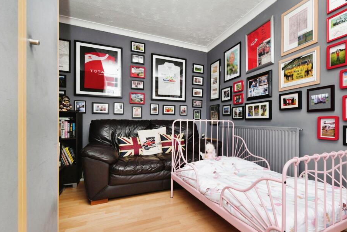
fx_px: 164
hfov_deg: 93.1
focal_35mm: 17
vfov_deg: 70.4
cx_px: 186
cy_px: 121
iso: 640
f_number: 10
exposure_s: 1/60
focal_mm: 15
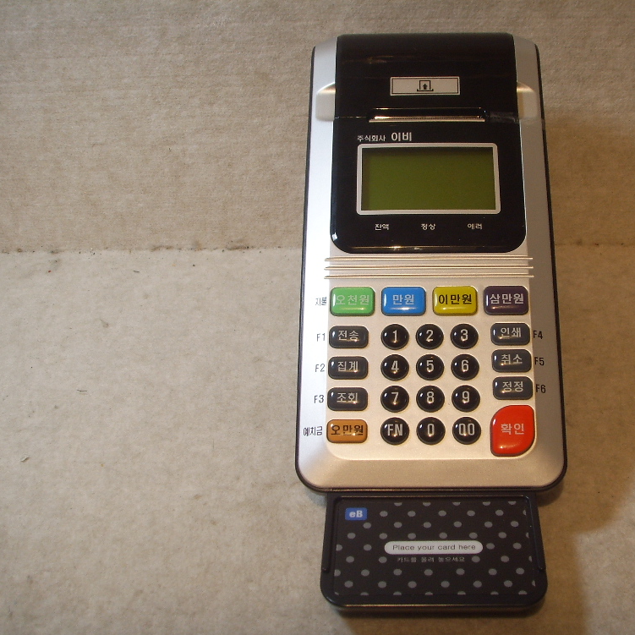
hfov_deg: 35.9
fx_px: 975
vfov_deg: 36.1
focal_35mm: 47
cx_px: 397
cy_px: 322
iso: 63
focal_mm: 6.6
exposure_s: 1/15
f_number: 3.5
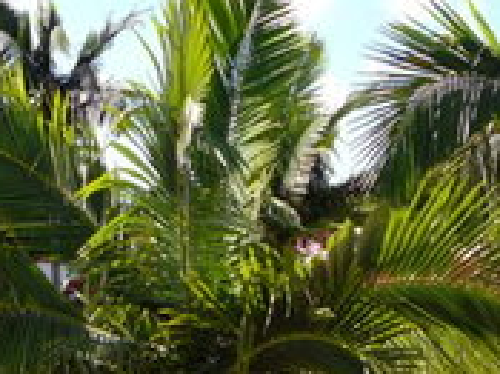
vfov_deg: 14.6
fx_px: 1386
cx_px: 60
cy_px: 511
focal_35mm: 96
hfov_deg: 20.1
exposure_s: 1/640
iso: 80
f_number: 2.8
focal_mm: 5.2
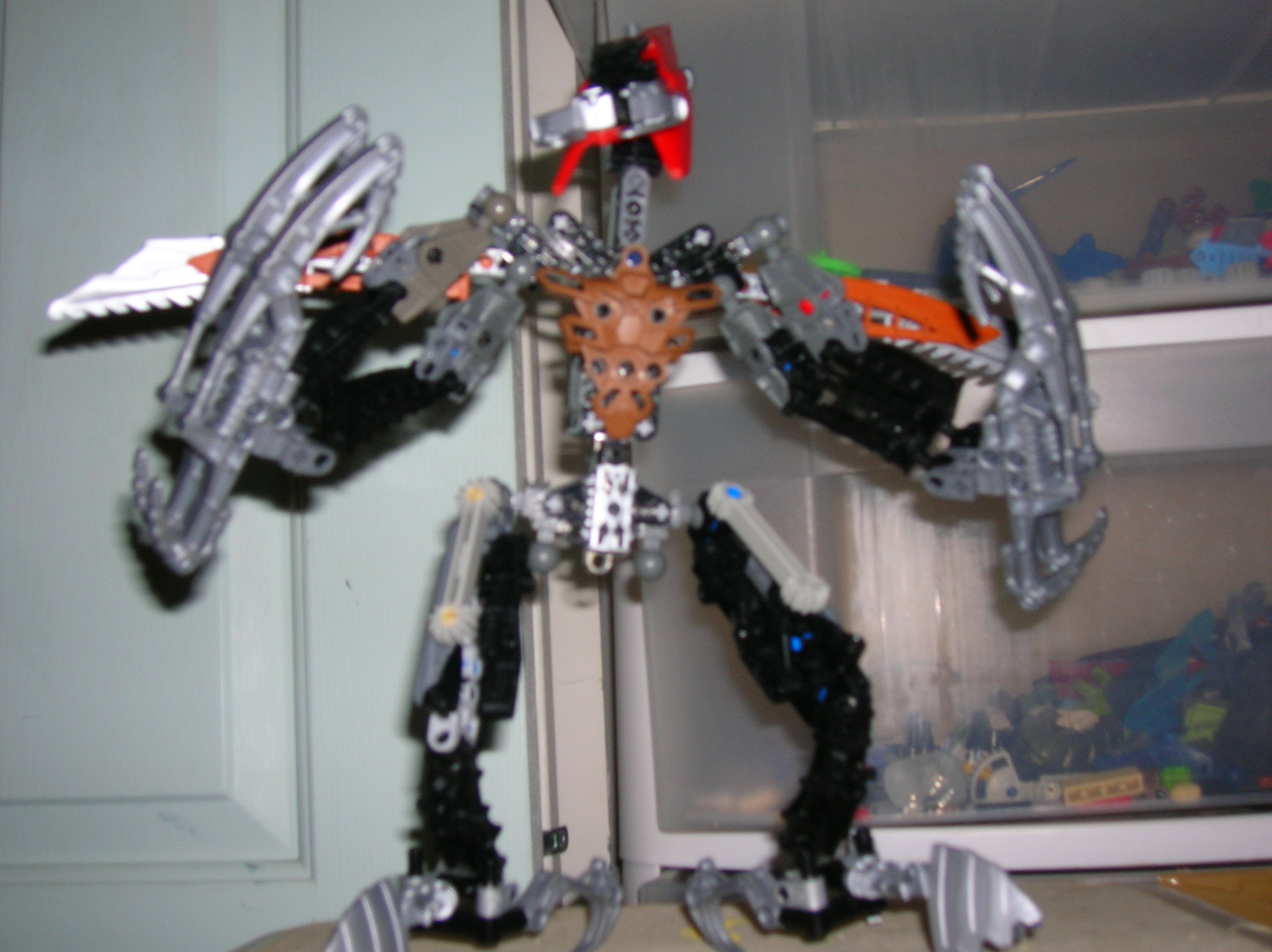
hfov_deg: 44.8
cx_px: 636
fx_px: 1542
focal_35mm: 42
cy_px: 476
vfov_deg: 34.3
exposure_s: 1/60.1
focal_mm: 7
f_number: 3.1
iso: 50
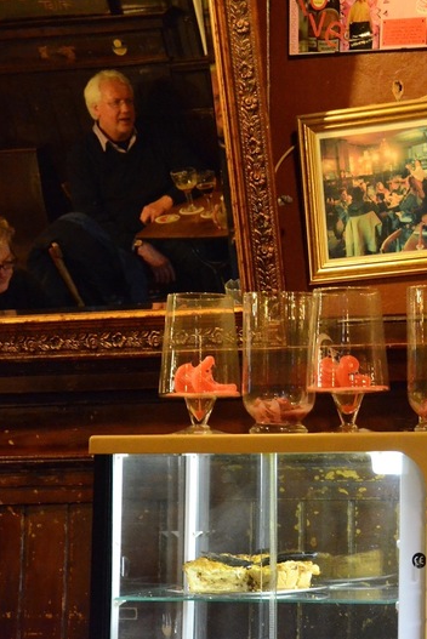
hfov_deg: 12.4
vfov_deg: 18.7
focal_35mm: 109
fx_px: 1937
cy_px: 319
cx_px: 425
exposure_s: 1/25
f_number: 4.8
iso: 6400
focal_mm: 48
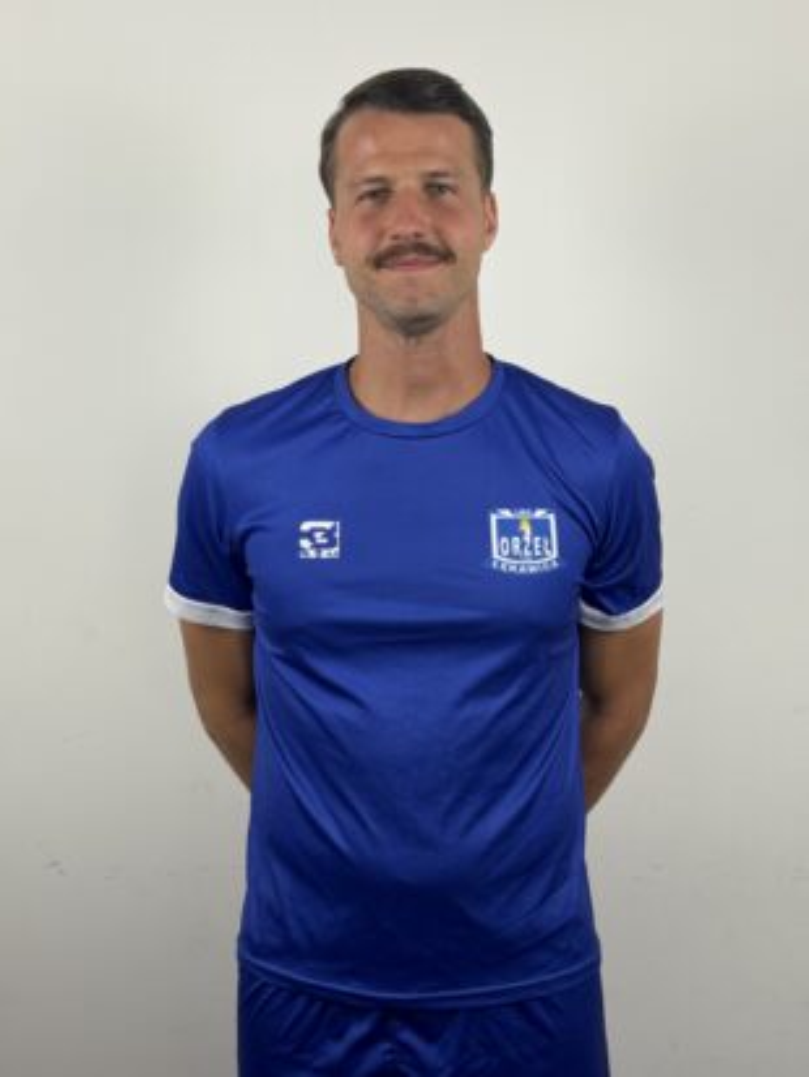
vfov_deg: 39.6
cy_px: 538
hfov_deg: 30.3
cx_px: 404
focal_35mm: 48
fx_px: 1495
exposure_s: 1/100
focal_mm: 6.76
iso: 64
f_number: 1.78
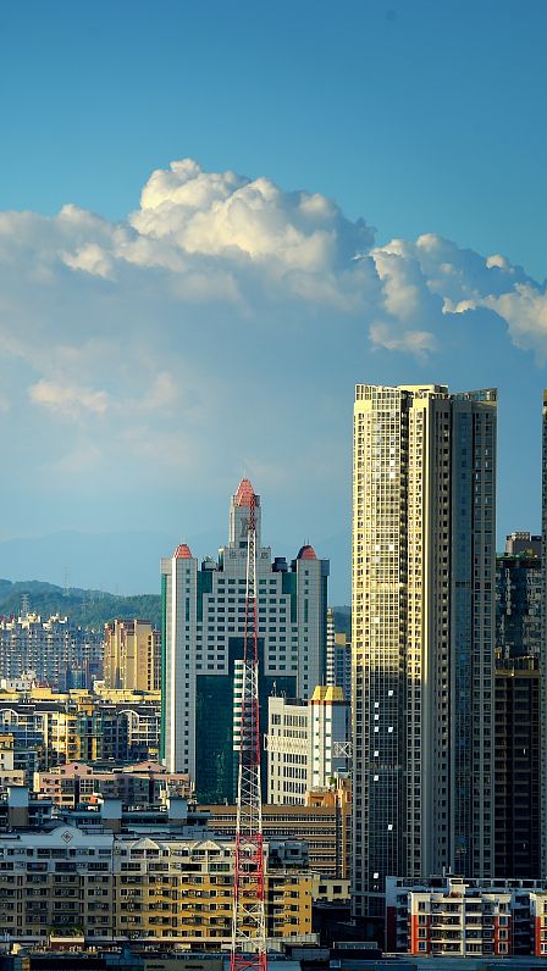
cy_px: 485
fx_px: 5490
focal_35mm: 213
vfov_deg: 10.1
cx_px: 90
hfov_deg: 5.7
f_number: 10
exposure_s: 1/200
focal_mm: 135
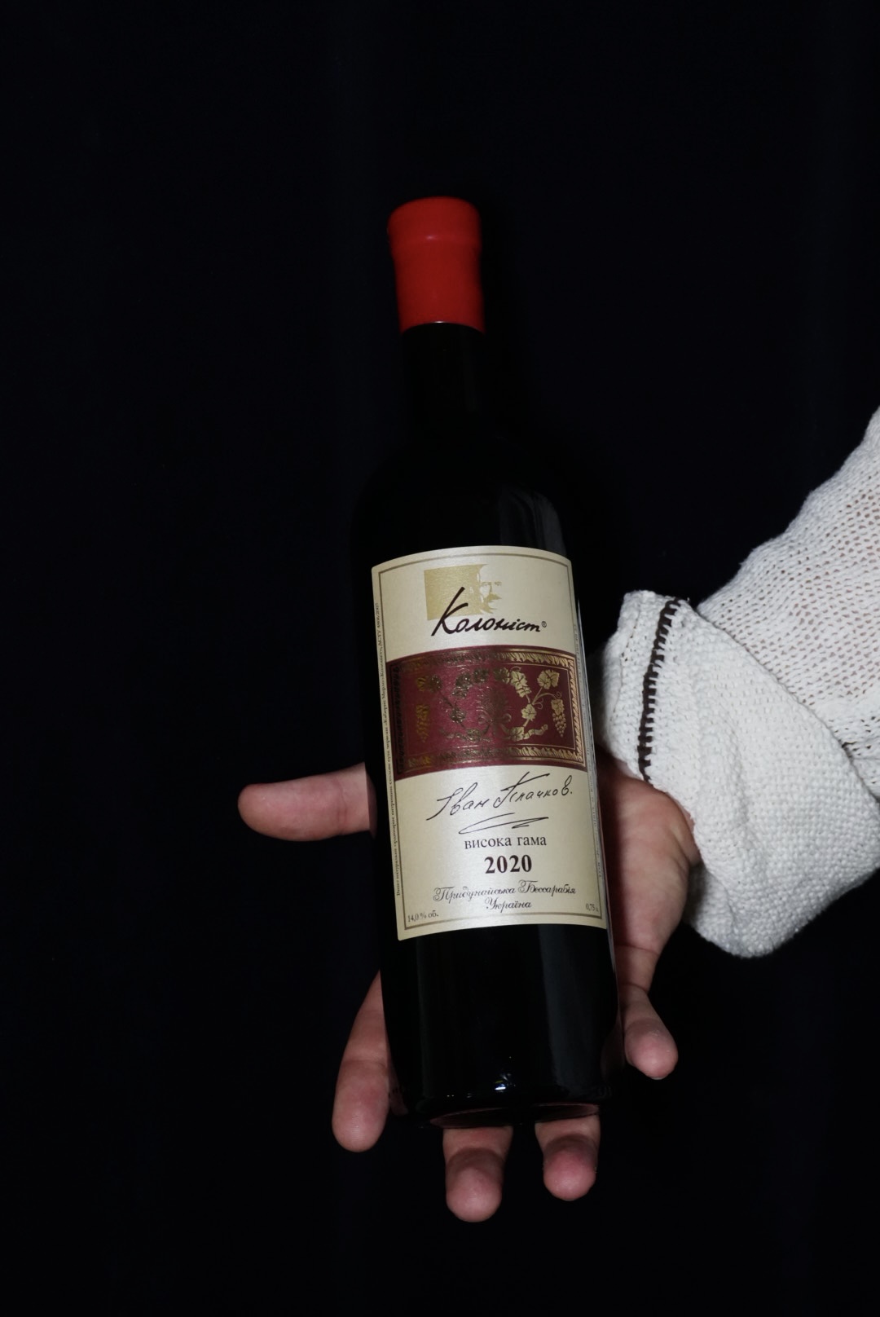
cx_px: 440
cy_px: 658
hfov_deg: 20.2
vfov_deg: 29.8
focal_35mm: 68
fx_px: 2471
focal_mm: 45
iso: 3200
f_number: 8
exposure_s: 1/100
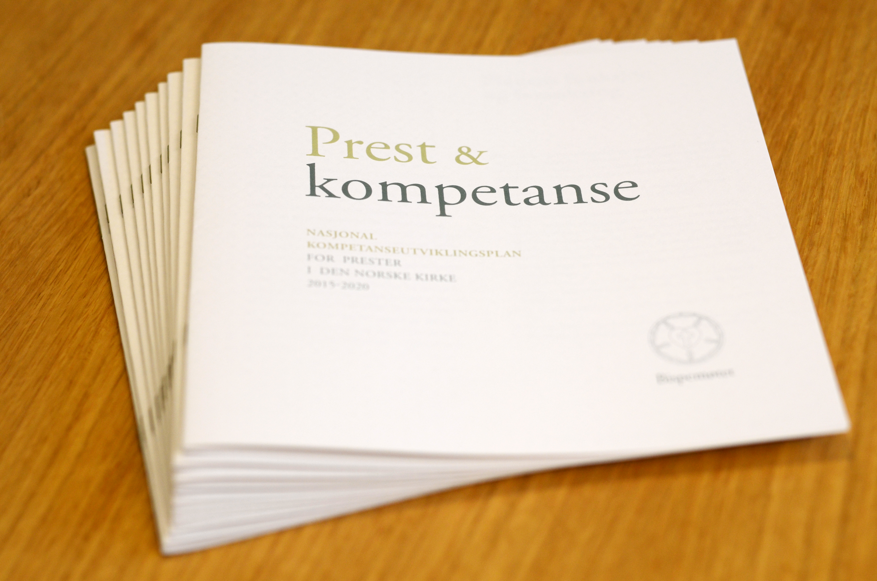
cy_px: 290
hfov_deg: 27.0
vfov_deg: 18.1
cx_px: 438
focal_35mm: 75
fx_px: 1823
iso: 400
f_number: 2.5
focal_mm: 50
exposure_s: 1/200
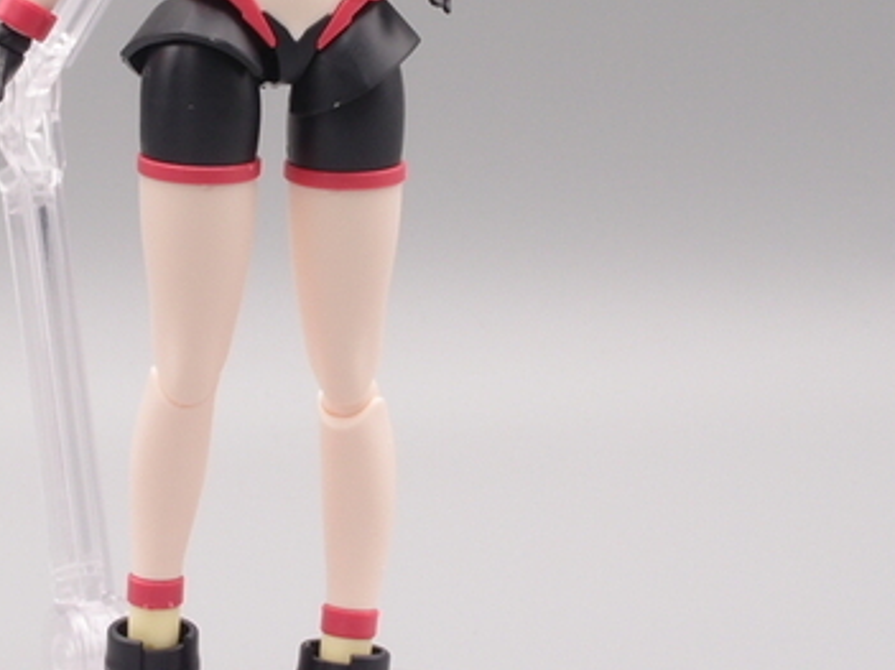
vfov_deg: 12.9
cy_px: 145
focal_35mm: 114
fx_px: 2946
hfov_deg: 17.2
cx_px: 235
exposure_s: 1/8
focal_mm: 10.83
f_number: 8
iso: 100
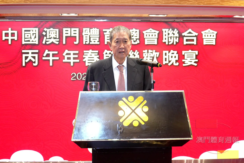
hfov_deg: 42.3
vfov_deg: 28.9
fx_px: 315
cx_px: 122
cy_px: 82
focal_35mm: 46
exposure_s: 1/160
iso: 1250
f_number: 4
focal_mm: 31
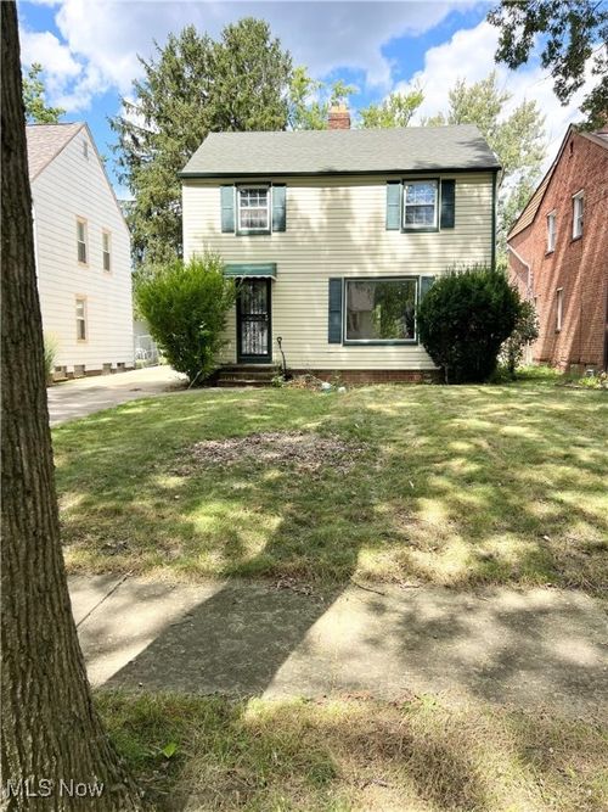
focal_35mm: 26
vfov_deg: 67.3
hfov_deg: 53.0
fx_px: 609
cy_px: 406
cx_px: 304
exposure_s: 1/1412
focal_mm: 5.7
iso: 50
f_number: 1.5
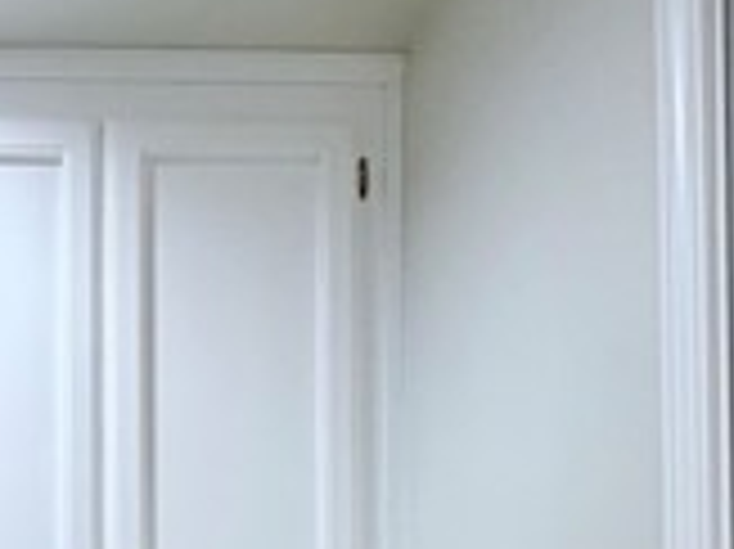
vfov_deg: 21.0
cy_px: 896
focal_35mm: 55
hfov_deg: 29.8
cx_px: -153
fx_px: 1165
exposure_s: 1/120
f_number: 2.2
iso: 250
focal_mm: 2.22
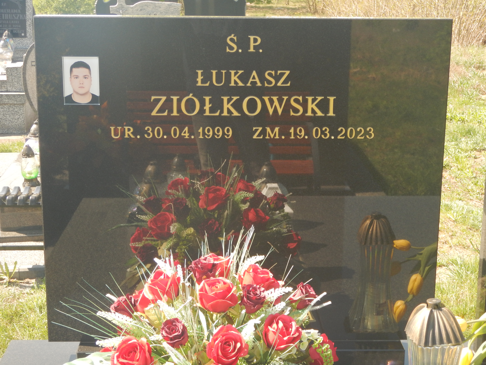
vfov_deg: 24.0
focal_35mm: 61
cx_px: 243
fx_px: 856
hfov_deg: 31.7
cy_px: 182
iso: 125
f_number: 4.4
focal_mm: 11
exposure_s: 1/125
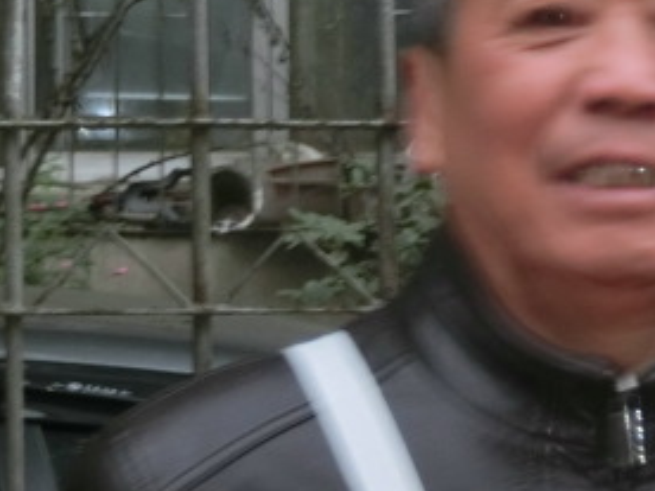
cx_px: 546
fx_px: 5393
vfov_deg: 5.2
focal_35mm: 285
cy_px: 268
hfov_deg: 6.9
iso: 400
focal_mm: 21.79
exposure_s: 1/30
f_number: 5.5
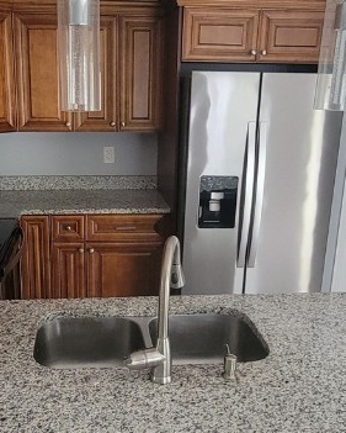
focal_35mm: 37
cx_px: 133
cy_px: 220
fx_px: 473
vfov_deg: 49.1
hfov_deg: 39.9
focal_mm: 2.2
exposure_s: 1/60
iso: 400
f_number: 2.2
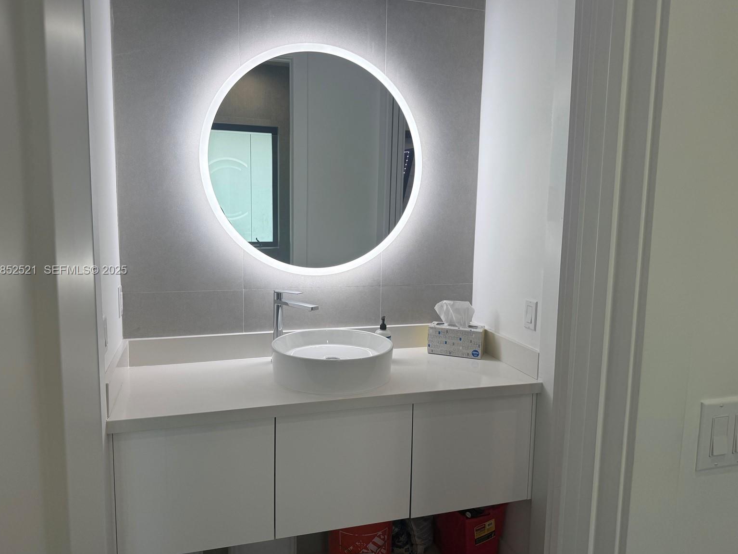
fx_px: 533
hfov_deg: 69.4
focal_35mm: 25
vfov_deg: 54.9
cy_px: 271
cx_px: 362
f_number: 1.78
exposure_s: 1/299
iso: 100
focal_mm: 6.76
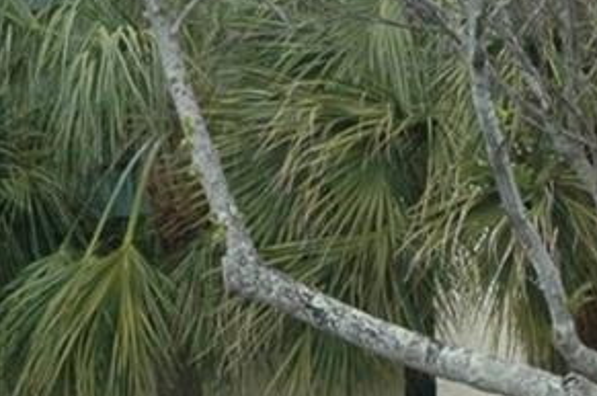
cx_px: -332
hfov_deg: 7.0
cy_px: 747
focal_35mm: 289
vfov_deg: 4.7
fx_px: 4780
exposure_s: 1/320
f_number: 9
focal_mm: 35
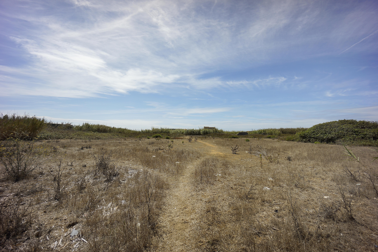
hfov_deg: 100.4
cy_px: 126
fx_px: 157
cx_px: 189
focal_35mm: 15
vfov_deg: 77.3
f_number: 6.3
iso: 100
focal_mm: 10
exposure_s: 1/800
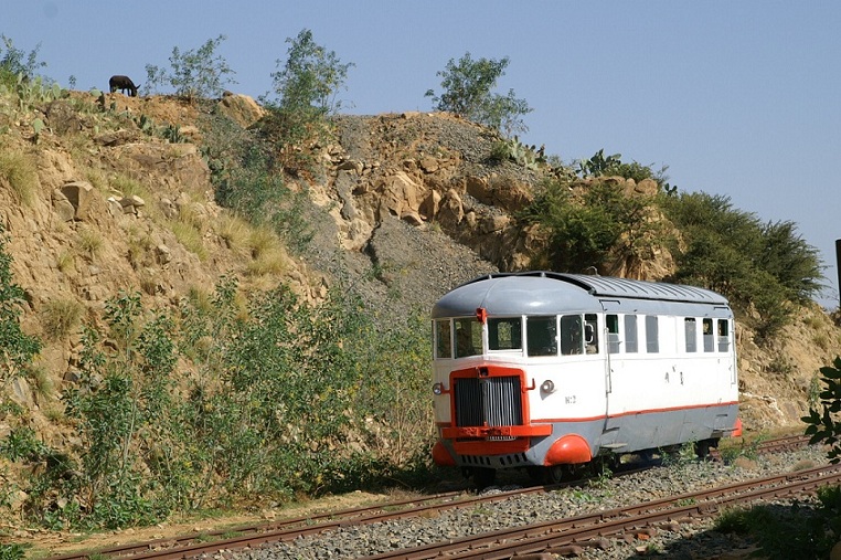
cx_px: 420
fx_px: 2626
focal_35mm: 112
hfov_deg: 18.2
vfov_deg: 12.2
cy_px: 280
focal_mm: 75
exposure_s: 1/320
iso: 100
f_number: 8
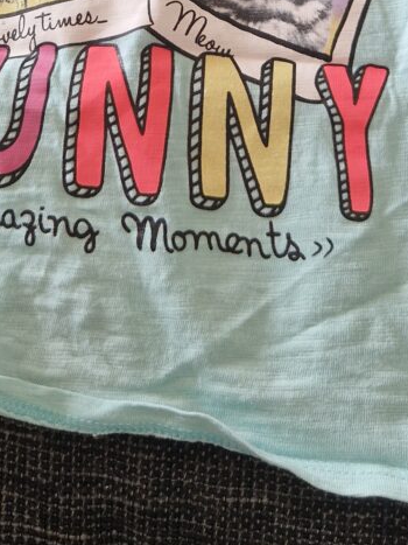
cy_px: -160
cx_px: 161
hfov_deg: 21.3
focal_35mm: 69
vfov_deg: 24.6
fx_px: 1085
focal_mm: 5.4
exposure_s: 1/100
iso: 50
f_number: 1.8
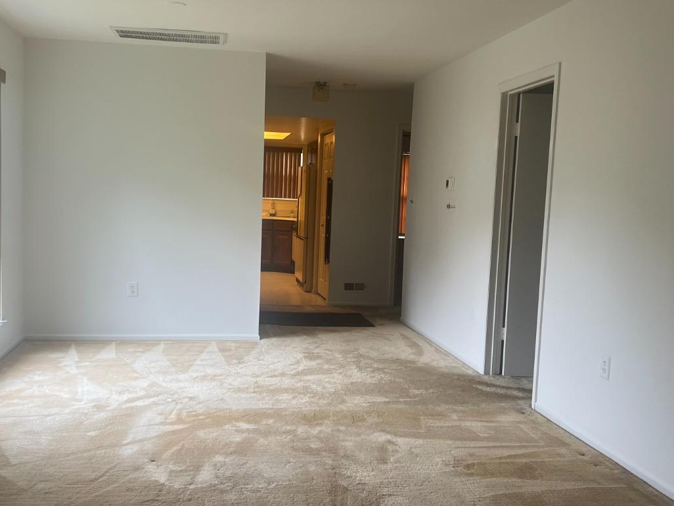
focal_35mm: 38
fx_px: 740
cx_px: 298
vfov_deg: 37.7
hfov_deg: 48.9
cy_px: 259
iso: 100
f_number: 1.5
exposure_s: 1/120
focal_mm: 5.7
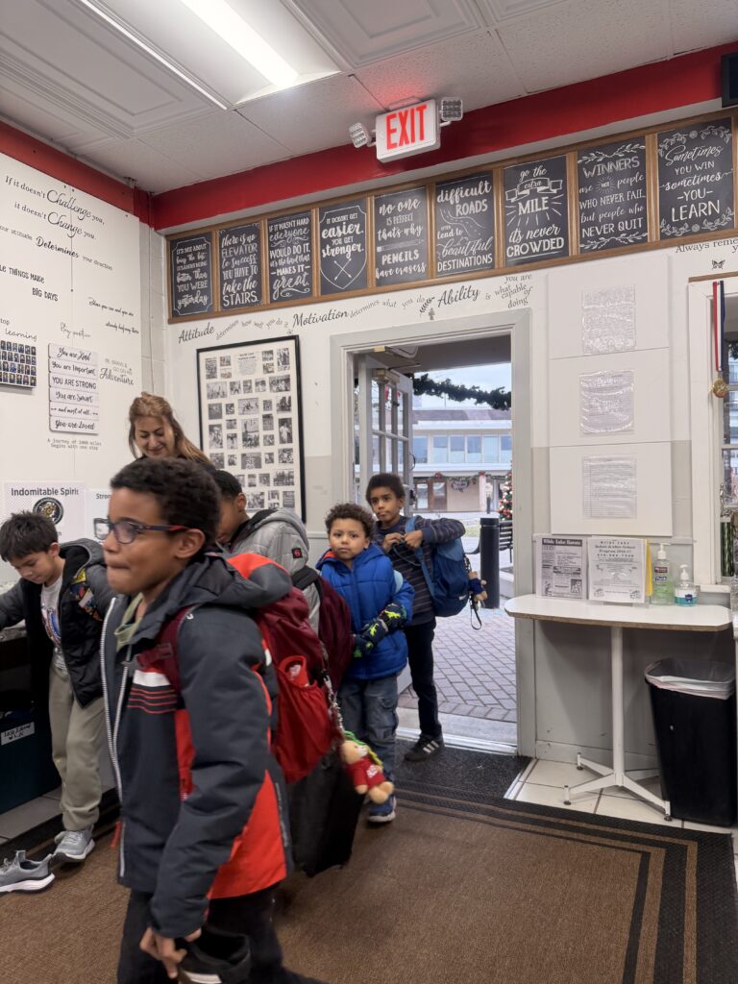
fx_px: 682
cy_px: 492
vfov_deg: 71.6
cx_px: 369
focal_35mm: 24
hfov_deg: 56.8
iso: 200
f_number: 1.78
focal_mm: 6.76
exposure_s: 1/120
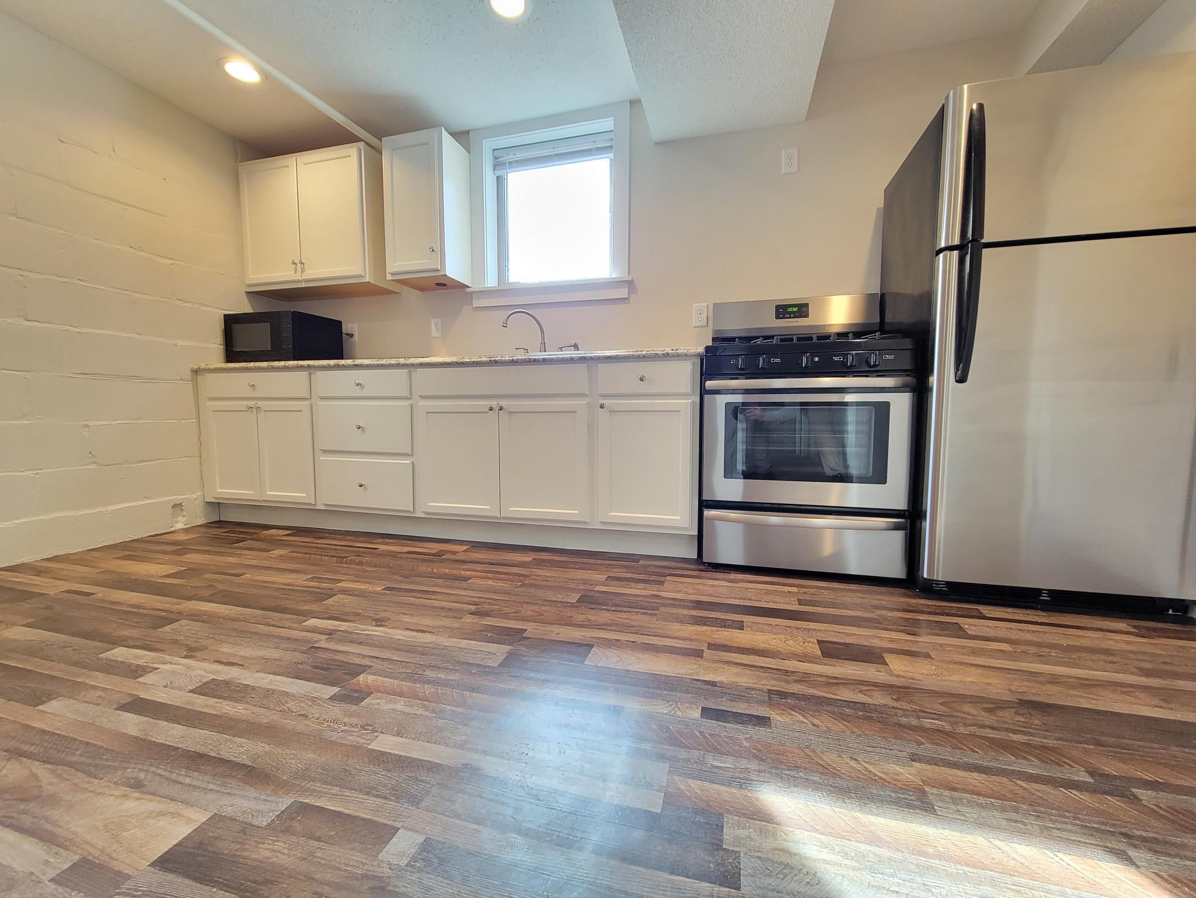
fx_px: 449
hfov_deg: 106.2
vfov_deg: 89.9
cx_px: 598
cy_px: 449
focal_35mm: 13
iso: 320
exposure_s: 1/60
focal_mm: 2.2
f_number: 2.2
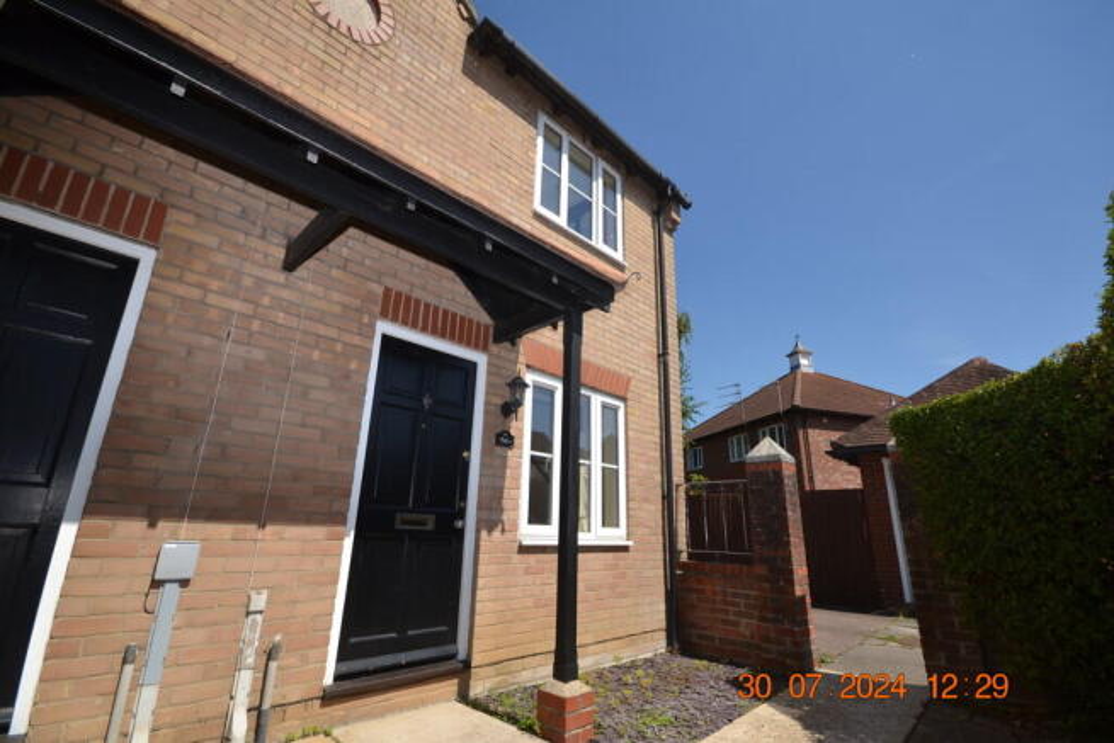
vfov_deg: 77.4
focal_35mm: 15
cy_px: 372
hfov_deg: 100.4
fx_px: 464
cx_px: 557
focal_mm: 10
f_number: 9
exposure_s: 1/200
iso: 100
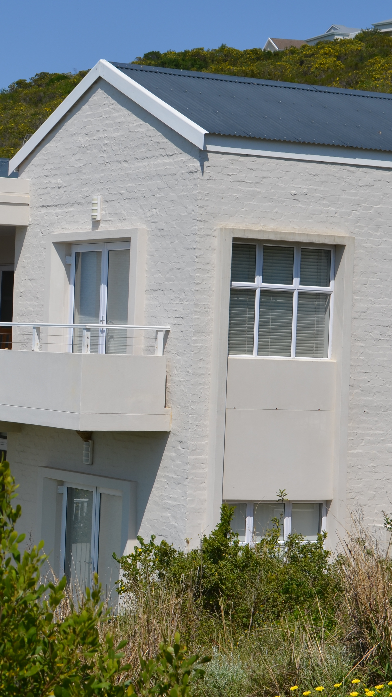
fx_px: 1959
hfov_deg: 11.2
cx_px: -57
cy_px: 346
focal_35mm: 106
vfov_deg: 20.2
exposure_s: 1/400
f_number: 10
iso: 100
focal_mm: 44
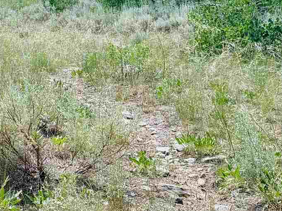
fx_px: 880
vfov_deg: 13.5
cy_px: -14
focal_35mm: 108
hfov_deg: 17.1
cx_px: -89
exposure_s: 1/980
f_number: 1.78
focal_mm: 6.76
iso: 80
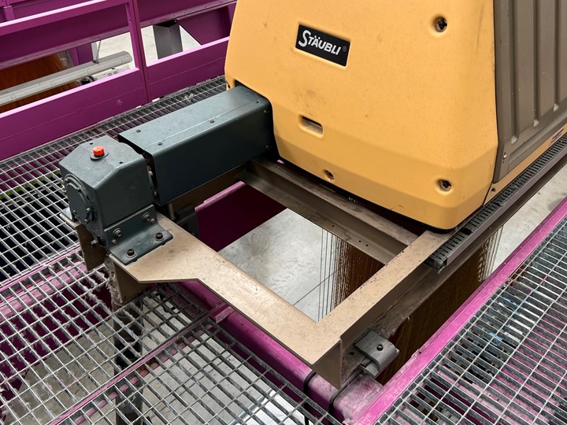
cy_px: 140
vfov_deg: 38.2
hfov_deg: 49.9
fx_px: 606
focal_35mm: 37
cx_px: 336
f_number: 1.5
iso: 50
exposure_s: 1/121
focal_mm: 5.7
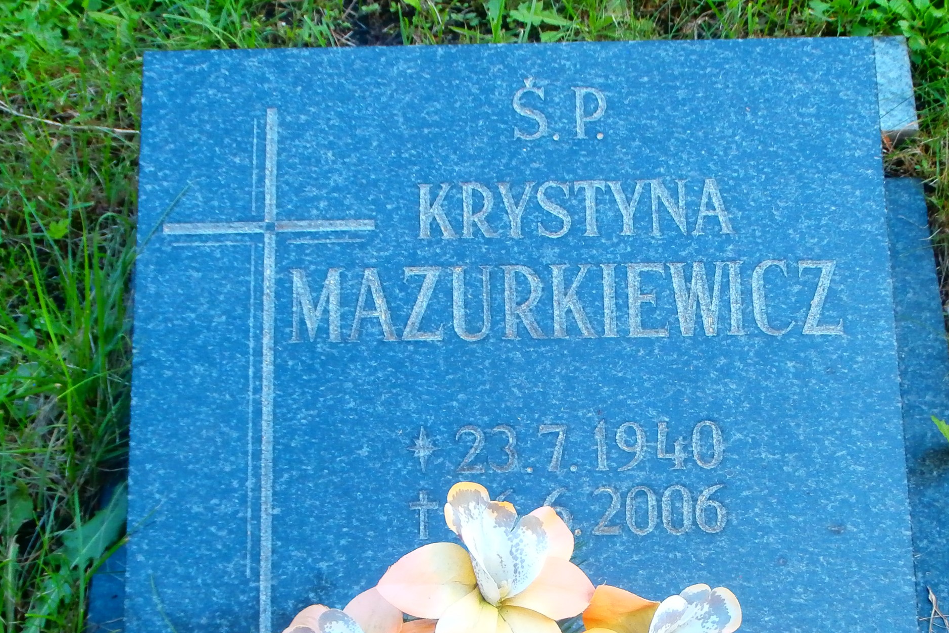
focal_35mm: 63
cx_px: 547
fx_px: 1661
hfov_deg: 31.8
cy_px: 403
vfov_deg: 21.5
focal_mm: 6.67
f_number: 3.9
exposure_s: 1/80
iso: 125
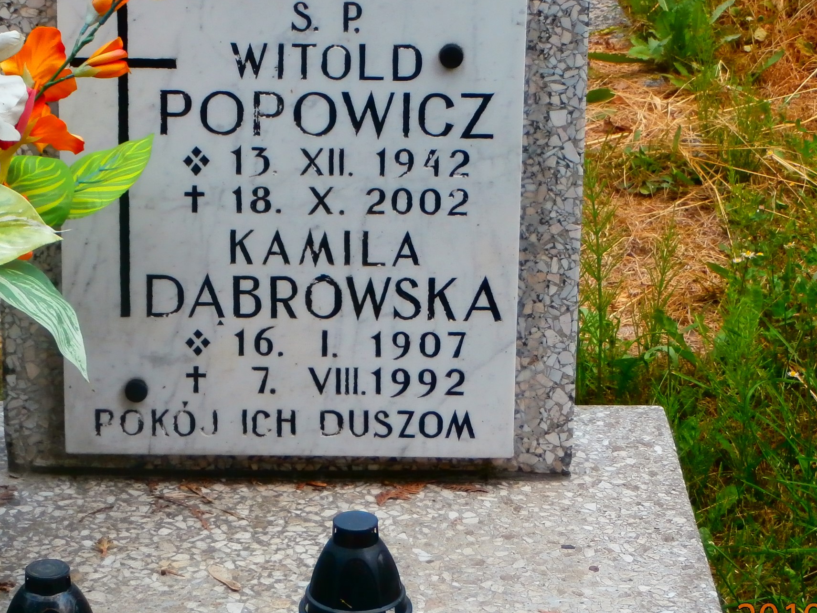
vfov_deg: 12.4
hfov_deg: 16.5
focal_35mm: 119
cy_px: 195
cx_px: 325
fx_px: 2809
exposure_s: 1/160
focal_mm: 12.1
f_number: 4.7
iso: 100
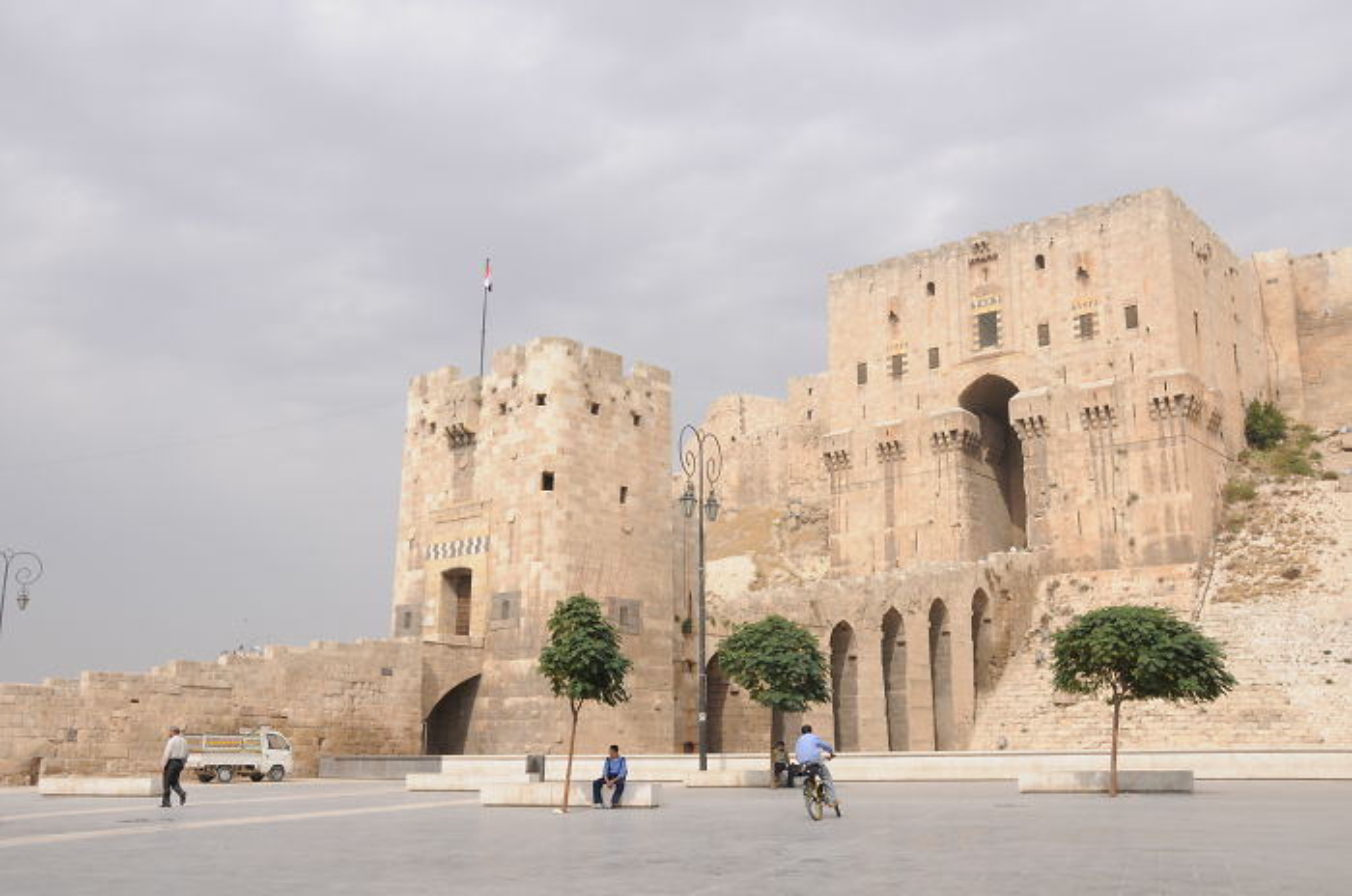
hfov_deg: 57.3
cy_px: 448
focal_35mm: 33
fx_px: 1237
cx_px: 676
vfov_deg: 39.8
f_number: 10
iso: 200
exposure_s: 1/400
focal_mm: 22
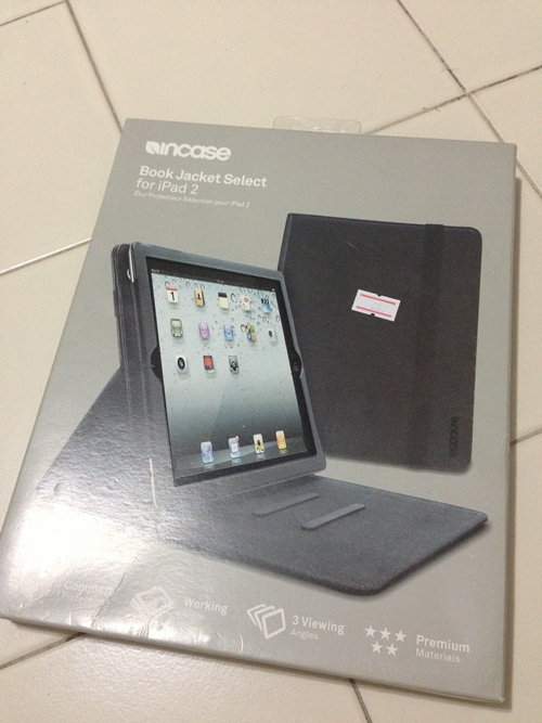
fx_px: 689
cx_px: 271
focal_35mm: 33
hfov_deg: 42.9
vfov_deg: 55.4
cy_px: 362
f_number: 2.4
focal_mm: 4.13
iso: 320
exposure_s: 1/20
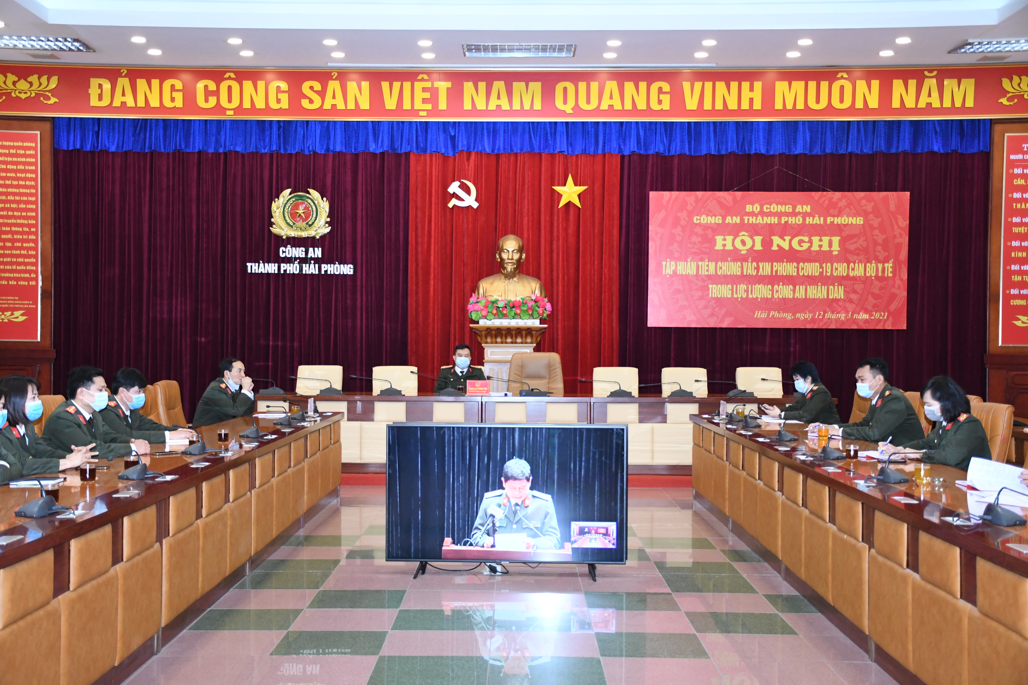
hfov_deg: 43.6
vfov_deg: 29.9
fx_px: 1285
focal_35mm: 45
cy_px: 342
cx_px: 514
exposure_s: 1/200
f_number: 4
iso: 2500
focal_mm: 30
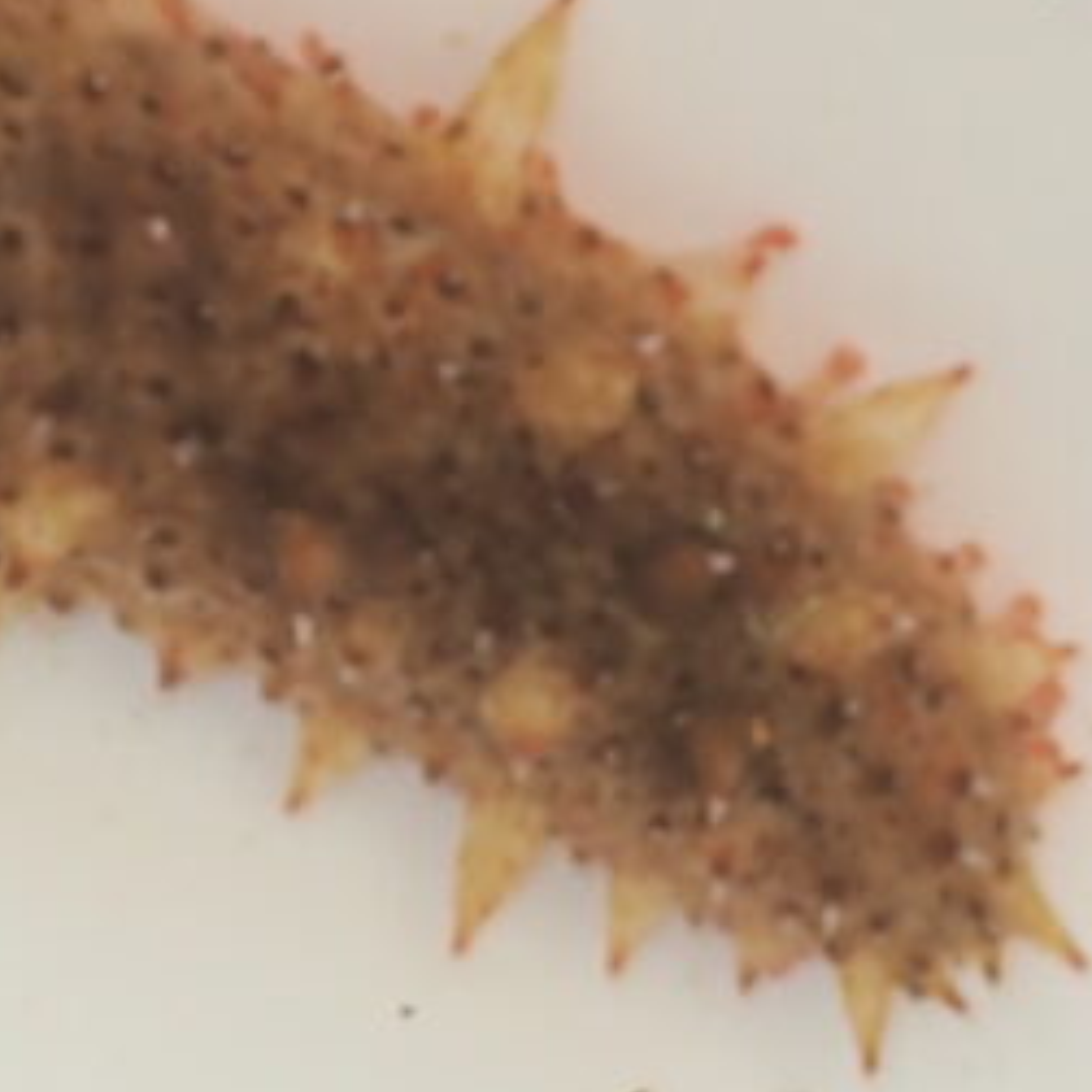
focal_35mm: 288
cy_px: 335
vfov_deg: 6.1
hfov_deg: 6.0
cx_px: -361
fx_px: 10279
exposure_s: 1/80
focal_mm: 14.41
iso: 100
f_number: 13
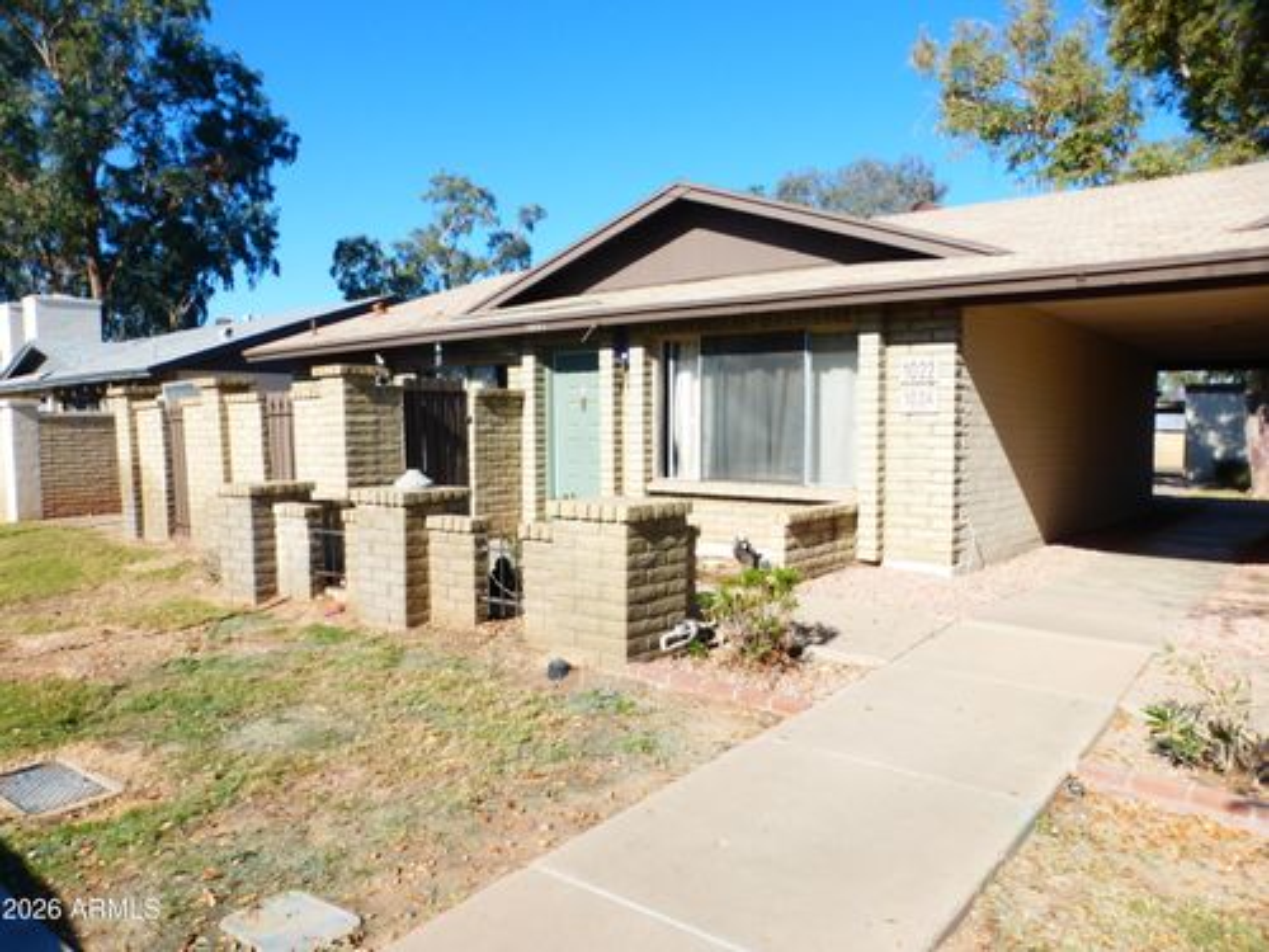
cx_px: 634
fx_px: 880
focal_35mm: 24
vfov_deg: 56.8
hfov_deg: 71.6
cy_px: 476
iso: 100
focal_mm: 4.3
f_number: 4
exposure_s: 1/640
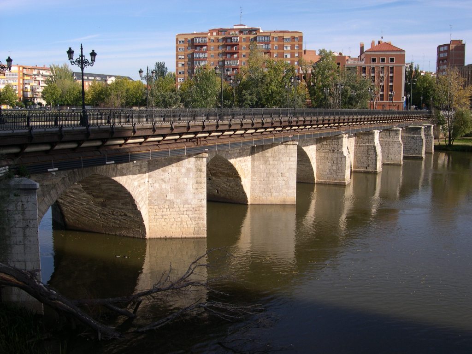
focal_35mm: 38
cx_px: 236
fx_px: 518
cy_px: 177
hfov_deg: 49.0
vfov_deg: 37.7
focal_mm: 8
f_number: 7.6
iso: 100
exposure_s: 1/164
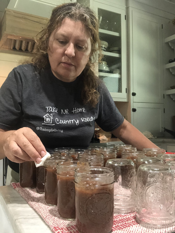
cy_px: 116
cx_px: 88
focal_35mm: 32
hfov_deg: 44.2
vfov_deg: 56.8
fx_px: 215
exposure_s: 1/30
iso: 320
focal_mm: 2.87
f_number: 2.2
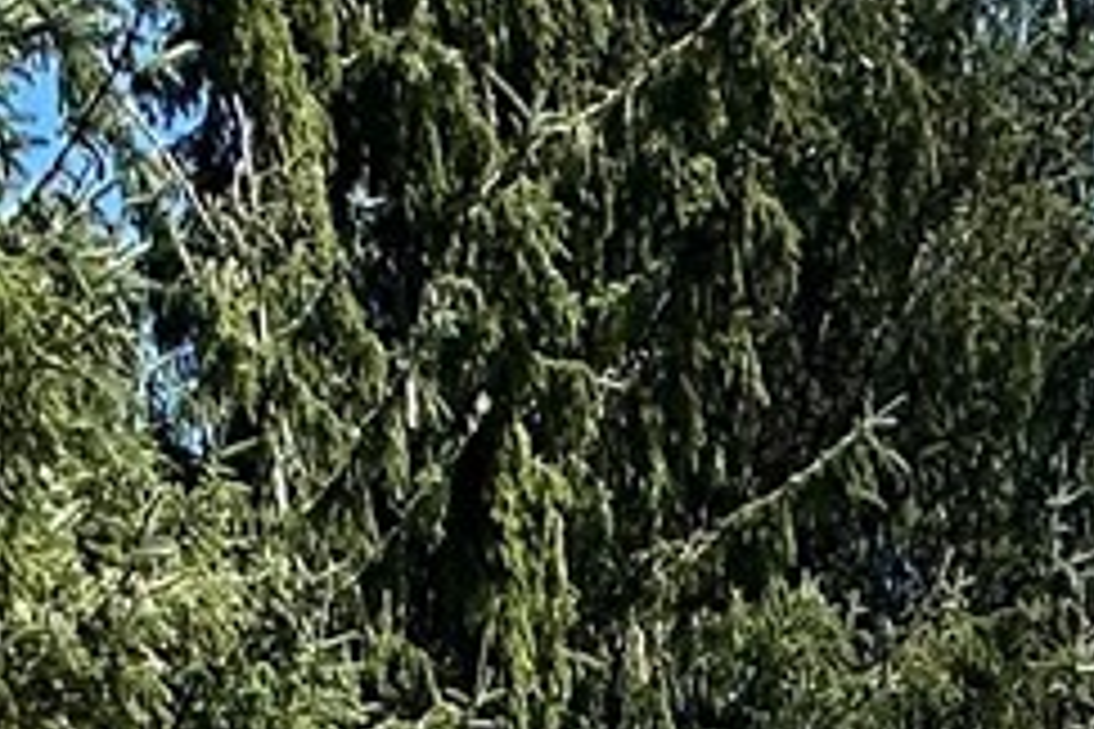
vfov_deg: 9.4
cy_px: 2466
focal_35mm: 96
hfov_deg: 21.2
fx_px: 2917
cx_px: 639
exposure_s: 1/807
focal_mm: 2.22
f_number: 2.2
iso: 40
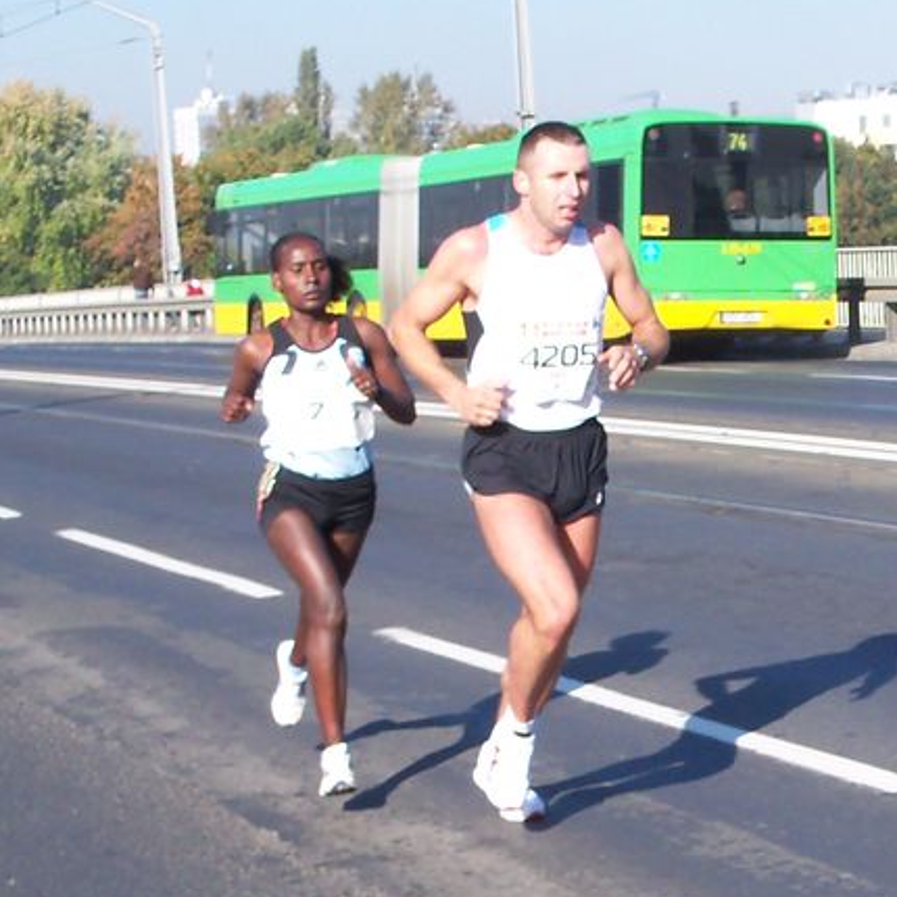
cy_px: 488
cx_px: 234
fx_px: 1349
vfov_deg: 36.8
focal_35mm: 46
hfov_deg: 36.0
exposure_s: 1/640
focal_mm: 6.3
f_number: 3
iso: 64
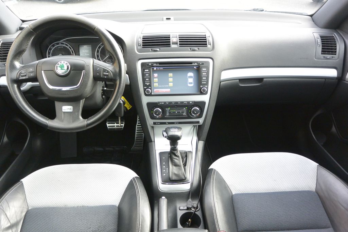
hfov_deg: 67.4
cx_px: 174
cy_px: 116
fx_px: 261
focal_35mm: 27
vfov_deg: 47.9
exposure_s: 1/125
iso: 320
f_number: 3.5
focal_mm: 10
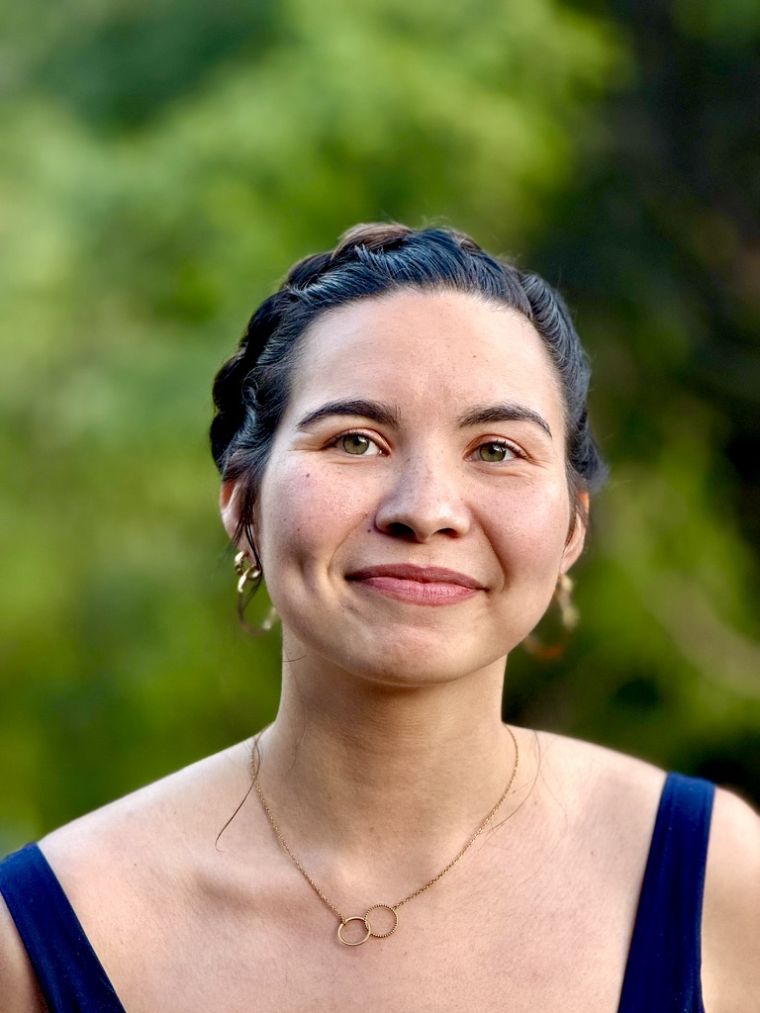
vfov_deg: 16.4
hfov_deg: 12.3
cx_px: 380
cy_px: 506
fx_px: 3513
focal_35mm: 120
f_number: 2.8
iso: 125
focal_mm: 15.66
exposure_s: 1/99
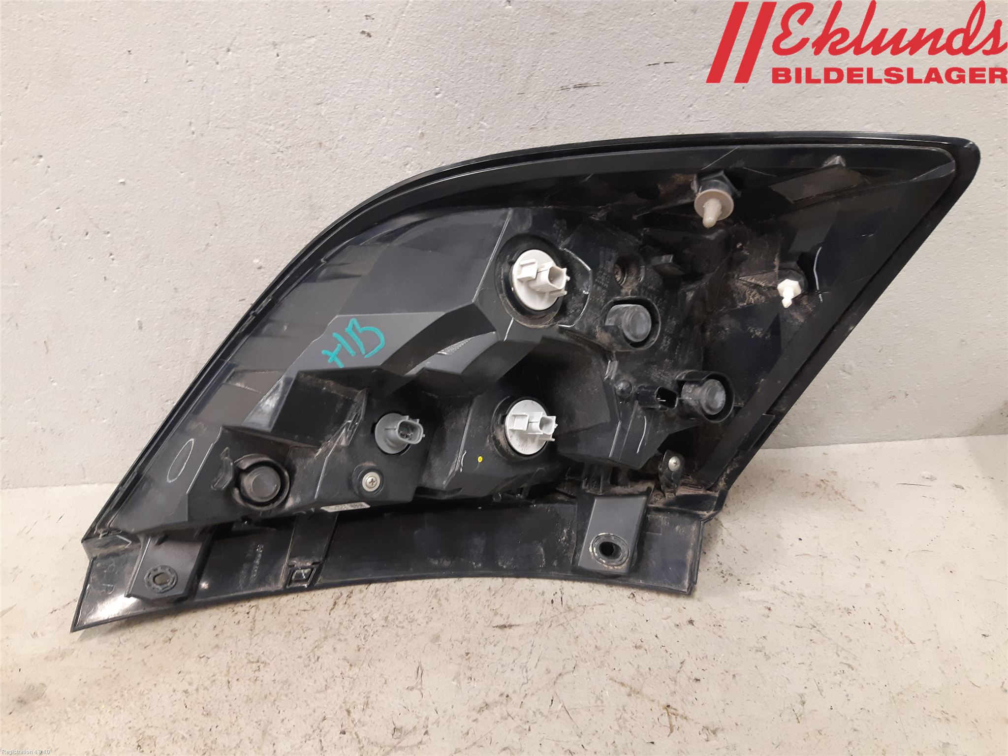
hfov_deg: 67.3
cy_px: 378
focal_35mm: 26
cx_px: 504
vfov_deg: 53.1
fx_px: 757
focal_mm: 3.93
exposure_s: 1/33
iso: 200
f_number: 1.7
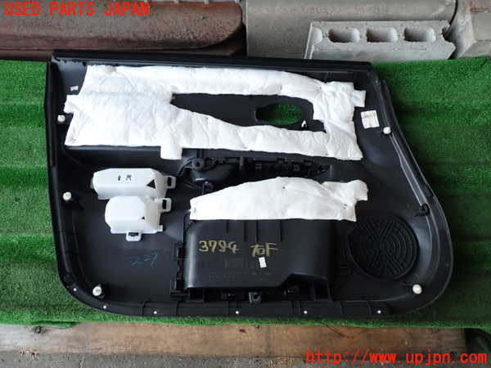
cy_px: 184
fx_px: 355
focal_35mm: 25
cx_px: 246
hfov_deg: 69.4
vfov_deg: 54.9
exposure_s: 1/30
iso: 320
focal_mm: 4.5
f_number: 8
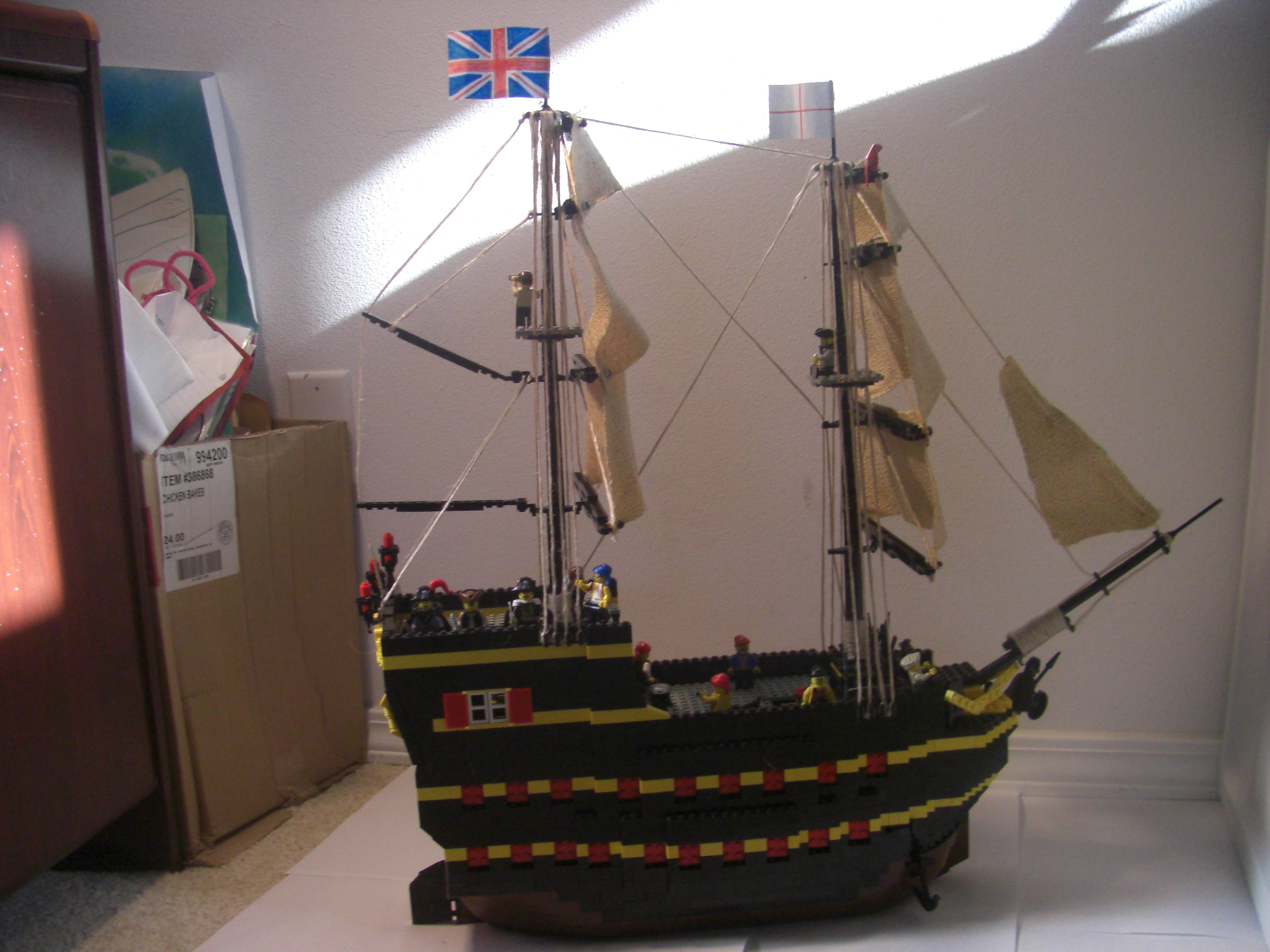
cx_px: 635
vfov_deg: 37.7
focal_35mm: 38
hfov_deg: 49.0
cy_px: 476
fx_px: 1394
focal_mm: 6.3
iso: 200
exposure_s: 1/100
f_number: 3.4
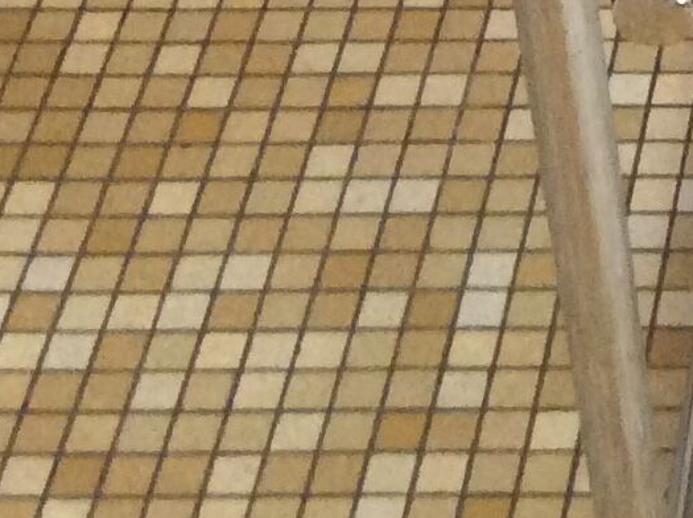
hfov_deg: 11.5
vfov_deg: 8.9
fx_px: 3158
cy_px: -453
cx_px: 1282
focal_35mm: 158
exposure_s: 1/25
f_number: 2.4
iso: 200
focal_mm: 3.3
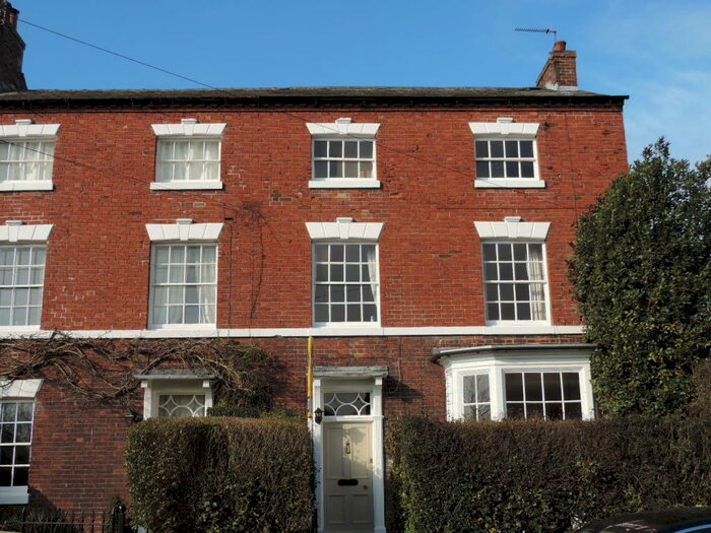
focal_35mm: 40
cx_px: 356
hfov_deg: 46.8
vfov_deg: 36.0
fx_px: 822
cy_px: 266
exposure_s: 1/800
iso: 80
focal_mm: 7.1
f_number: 3.3
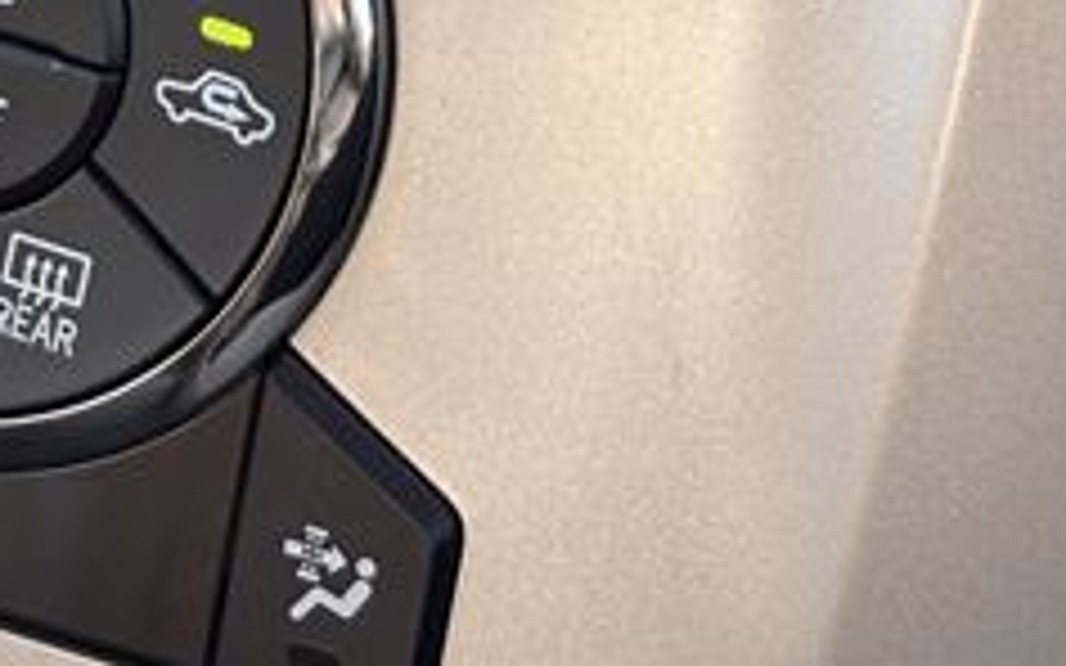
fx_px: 4328
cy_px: -234
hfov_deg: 13.9
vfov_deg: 8.6
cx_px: 45
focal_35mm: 149
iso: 50
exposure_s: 1/85
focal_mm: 5.96
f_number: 1.6
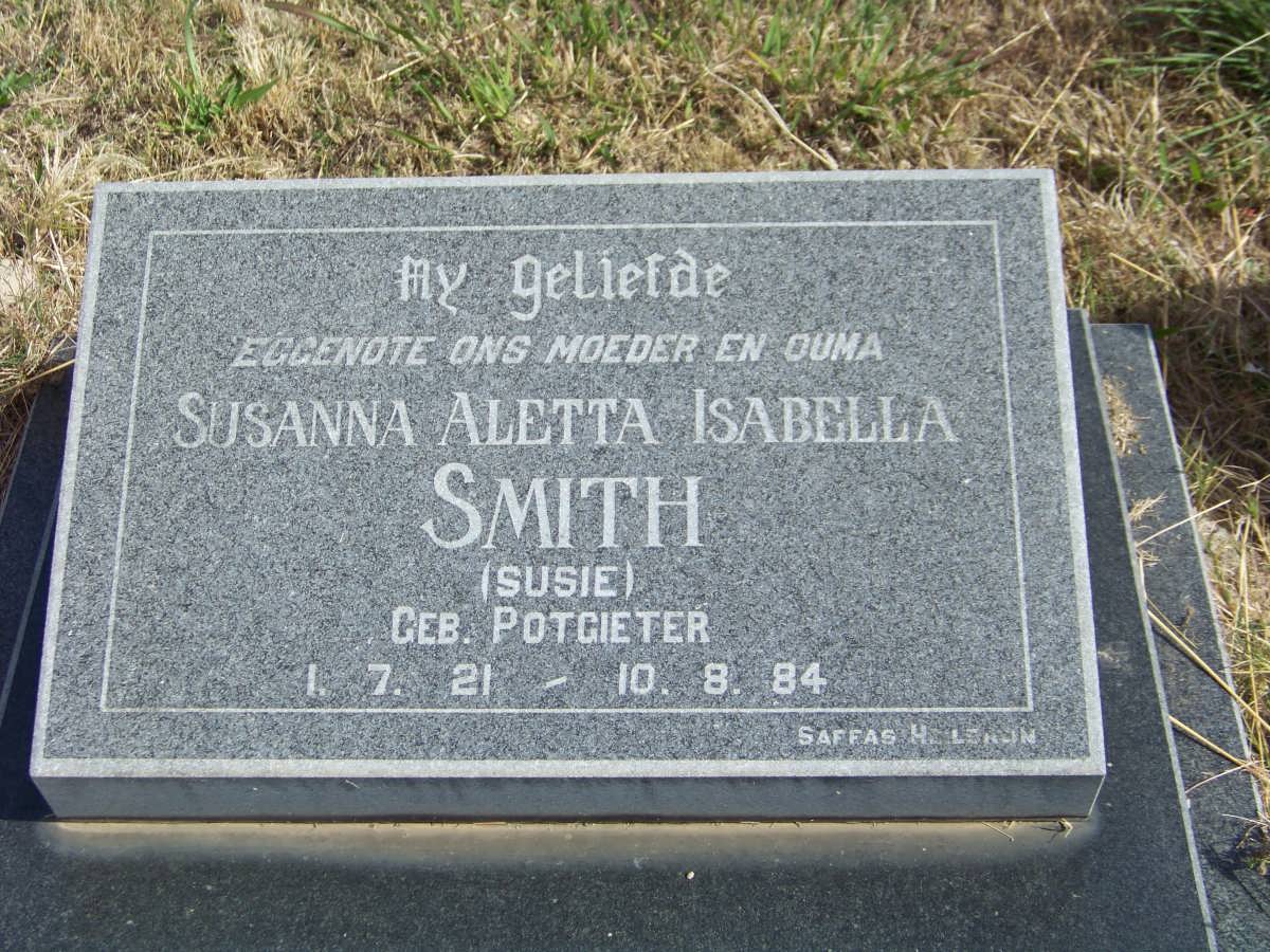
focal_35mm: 70
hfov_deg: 27.8
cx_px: 635
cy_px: 476
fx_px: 2568
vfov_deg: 21.0
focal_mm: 11.7
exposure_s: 1/640
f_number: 3.2
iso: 64
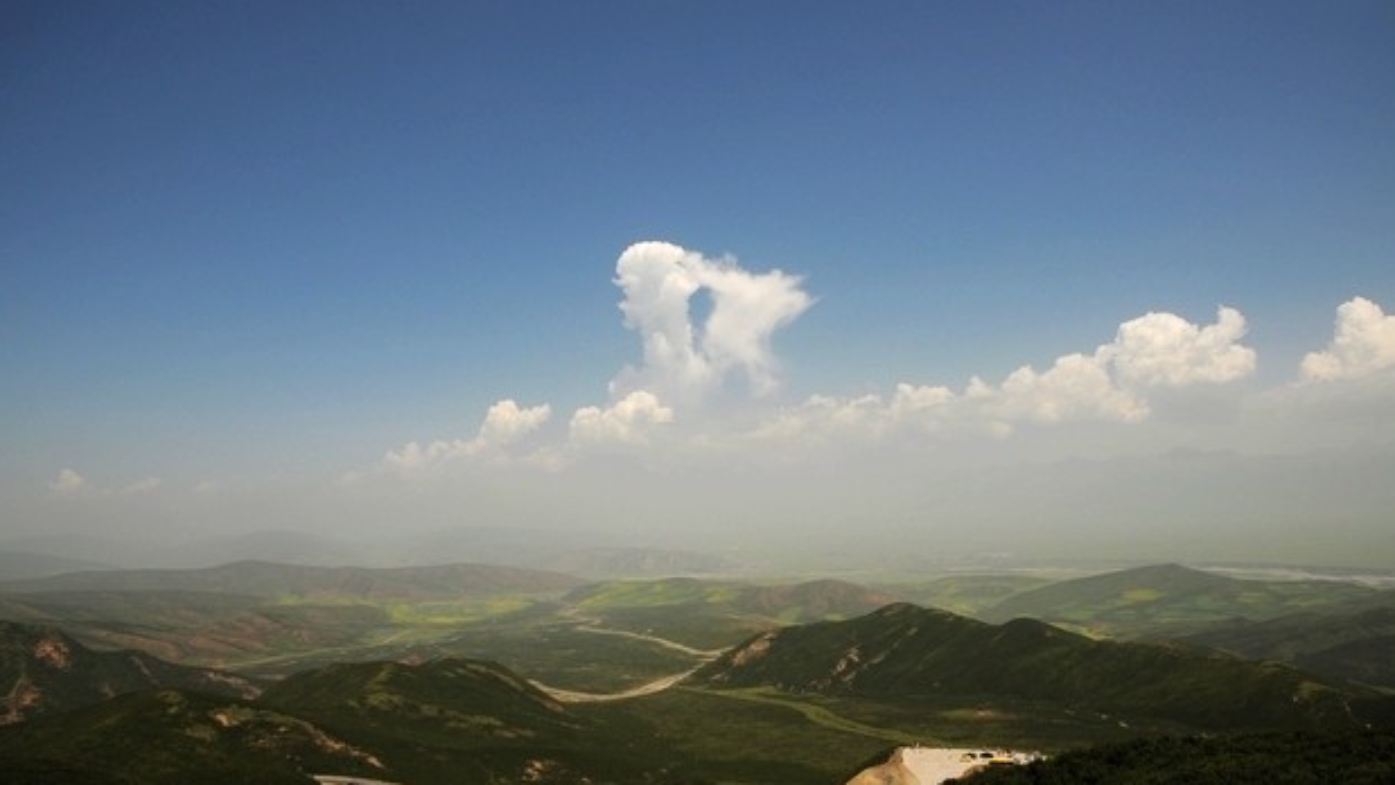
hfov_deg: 71.9
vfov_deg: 44.4
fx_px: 962
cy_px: 434
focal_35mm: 26
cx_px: 702
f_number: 6.3
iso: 200
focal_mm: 16
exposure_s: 1/1250
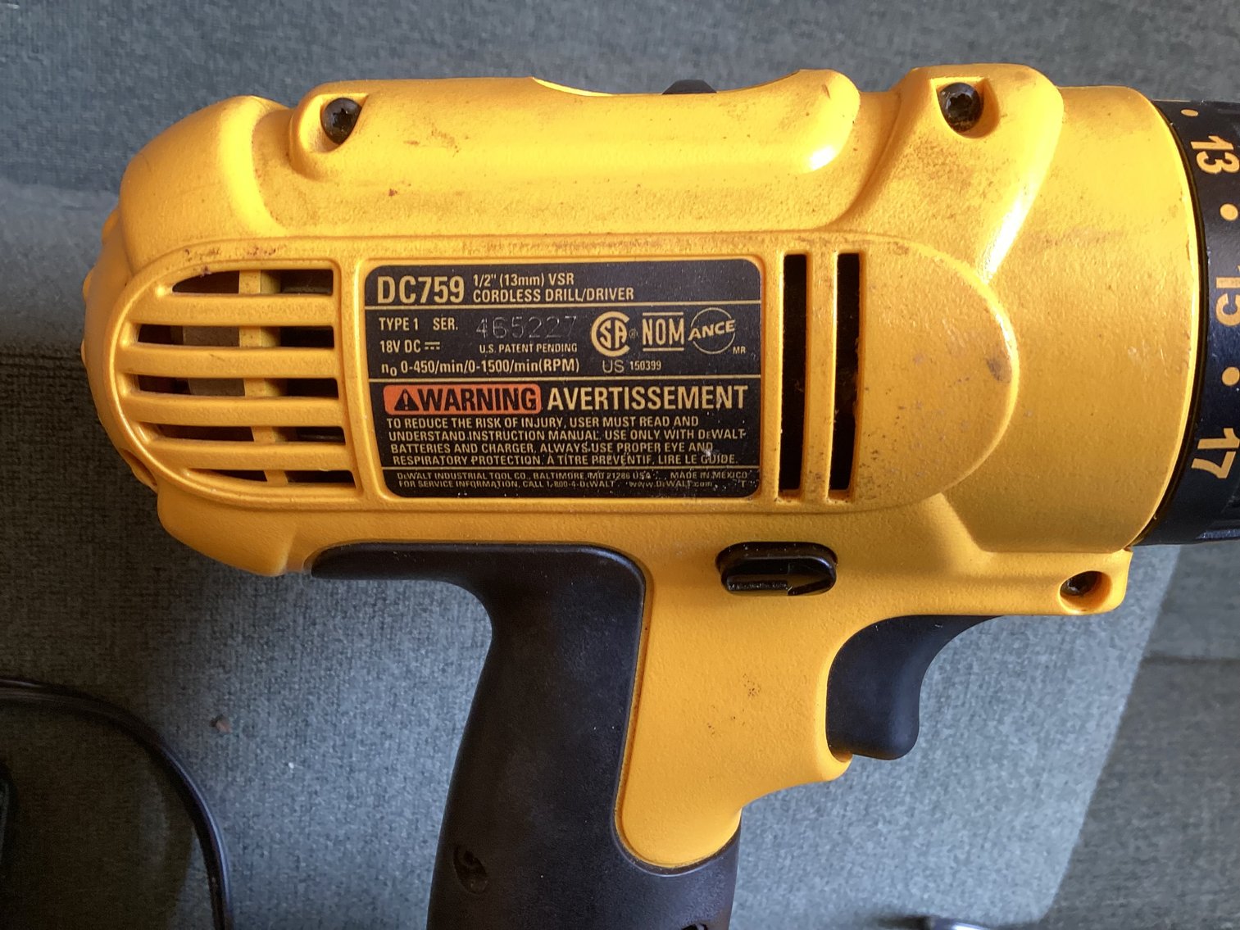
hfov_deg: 58.3
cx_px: 620
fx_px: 1111
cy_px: 465
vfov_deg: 45.4
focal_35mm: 31
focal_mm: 3.3
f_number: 2.4
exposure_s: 1/60
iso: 80
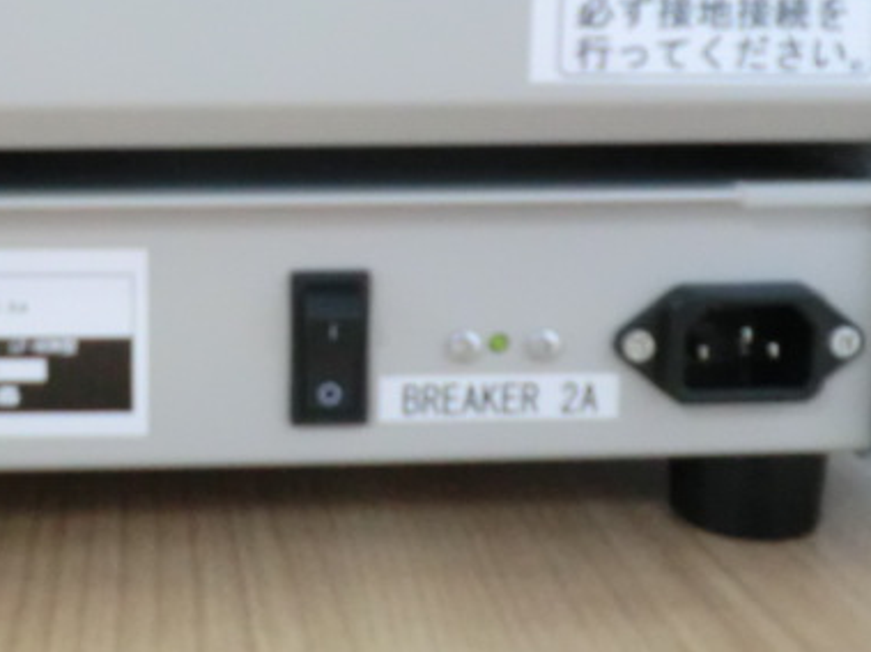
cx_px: 228
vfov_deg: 26.6
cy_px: 142
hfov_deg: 34.9
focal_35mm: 54
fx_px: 1358
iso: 800
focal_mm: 5.8
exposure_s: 1/30
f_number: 3.5
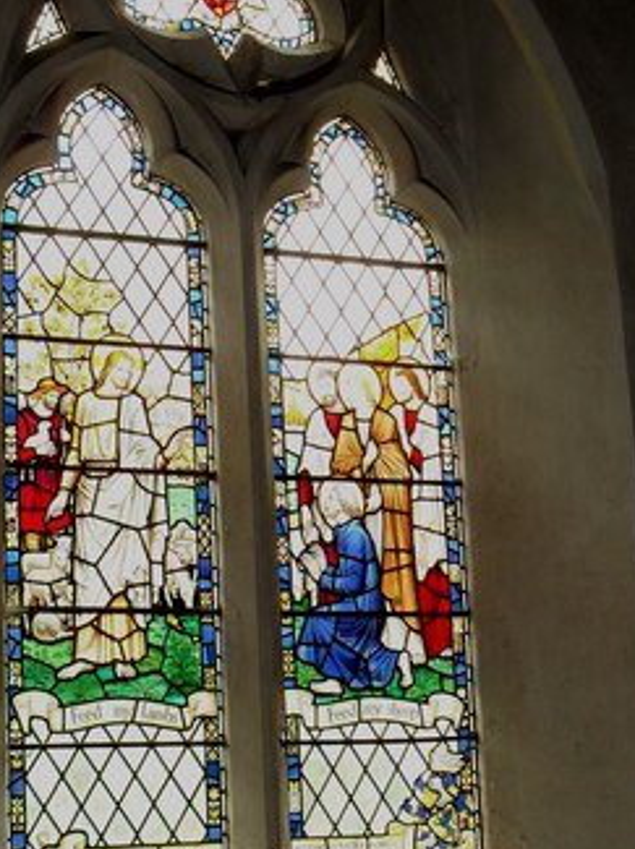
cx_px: 230
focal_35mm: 69
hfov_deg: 21.2
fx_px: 1691
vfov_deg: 28.2
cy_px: 415
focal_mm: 6.3
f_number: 3.2
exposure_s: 1/45
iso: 200
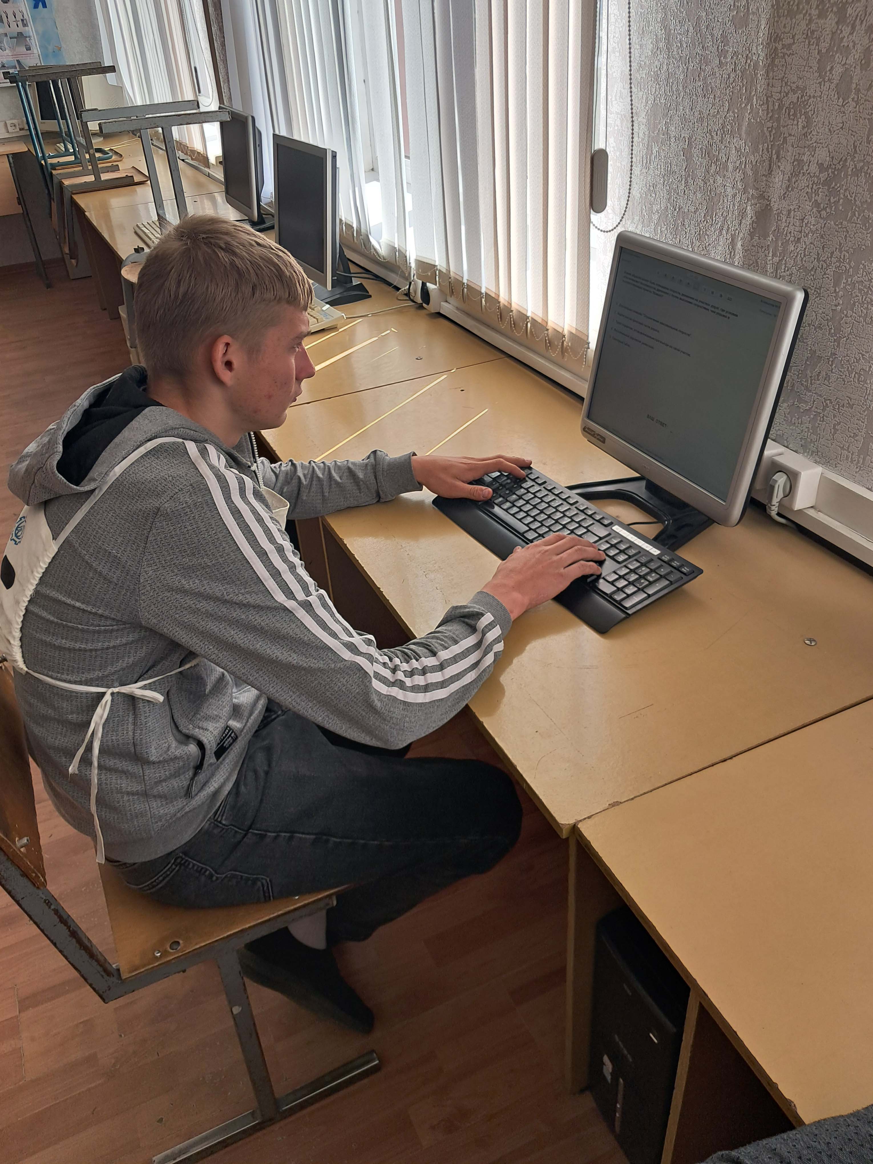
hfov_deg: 51.4
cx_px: 436
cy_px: 582
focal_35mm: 27
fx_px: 908
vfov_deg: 65.3
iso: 50
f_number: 1.8
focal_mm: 4
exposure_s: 1/120
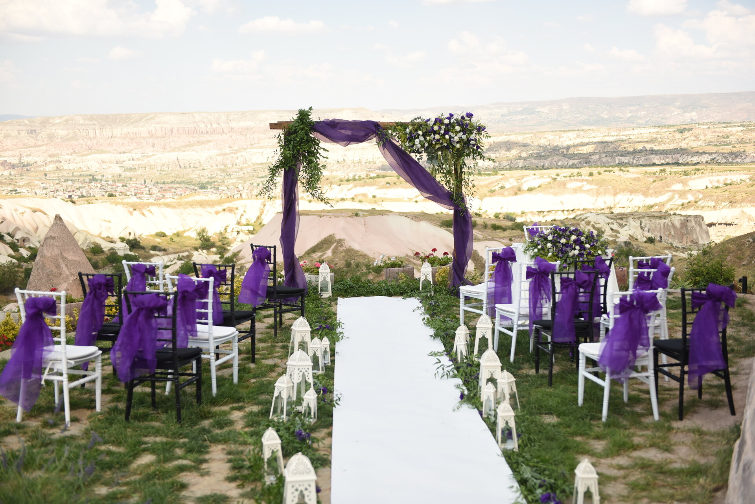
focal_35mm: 48
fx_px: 1007
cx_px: 378
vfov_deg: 28.1
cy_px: 252
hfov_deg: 41.1
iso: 400
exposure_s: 1/4000
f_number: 2.8
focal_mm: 48
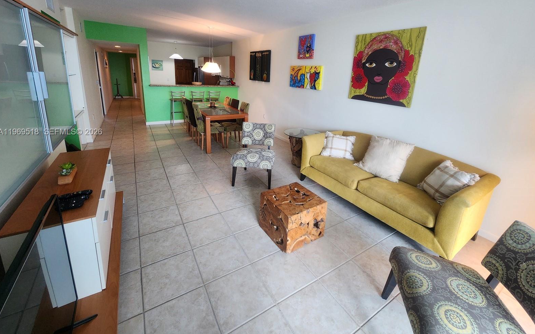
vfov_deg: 77.7
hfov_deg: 105.3
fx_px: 204
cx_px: 268
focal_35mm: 14
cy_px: 132
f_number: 2.2
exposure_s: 1/60
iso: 200
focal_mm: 2.2
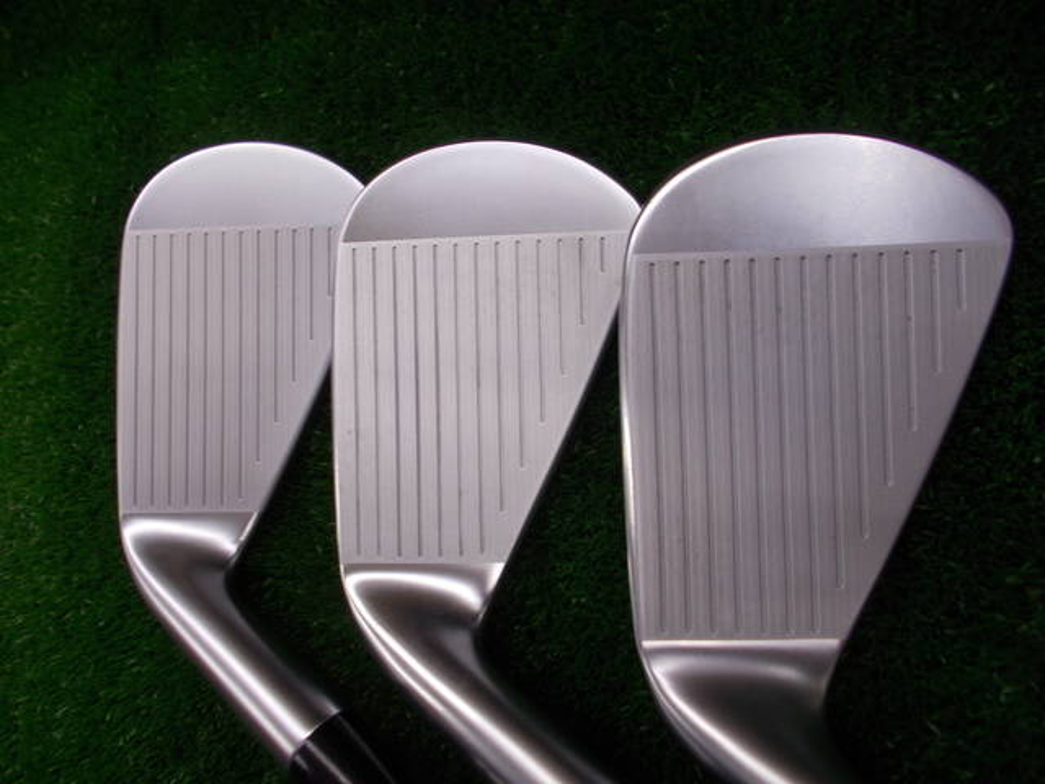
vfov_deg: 53.1
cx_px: 522
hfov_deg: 67.3
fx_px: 785
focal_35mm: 26
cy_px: 392
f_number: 3.2
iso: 80
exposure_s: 1/25
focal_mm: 4.6
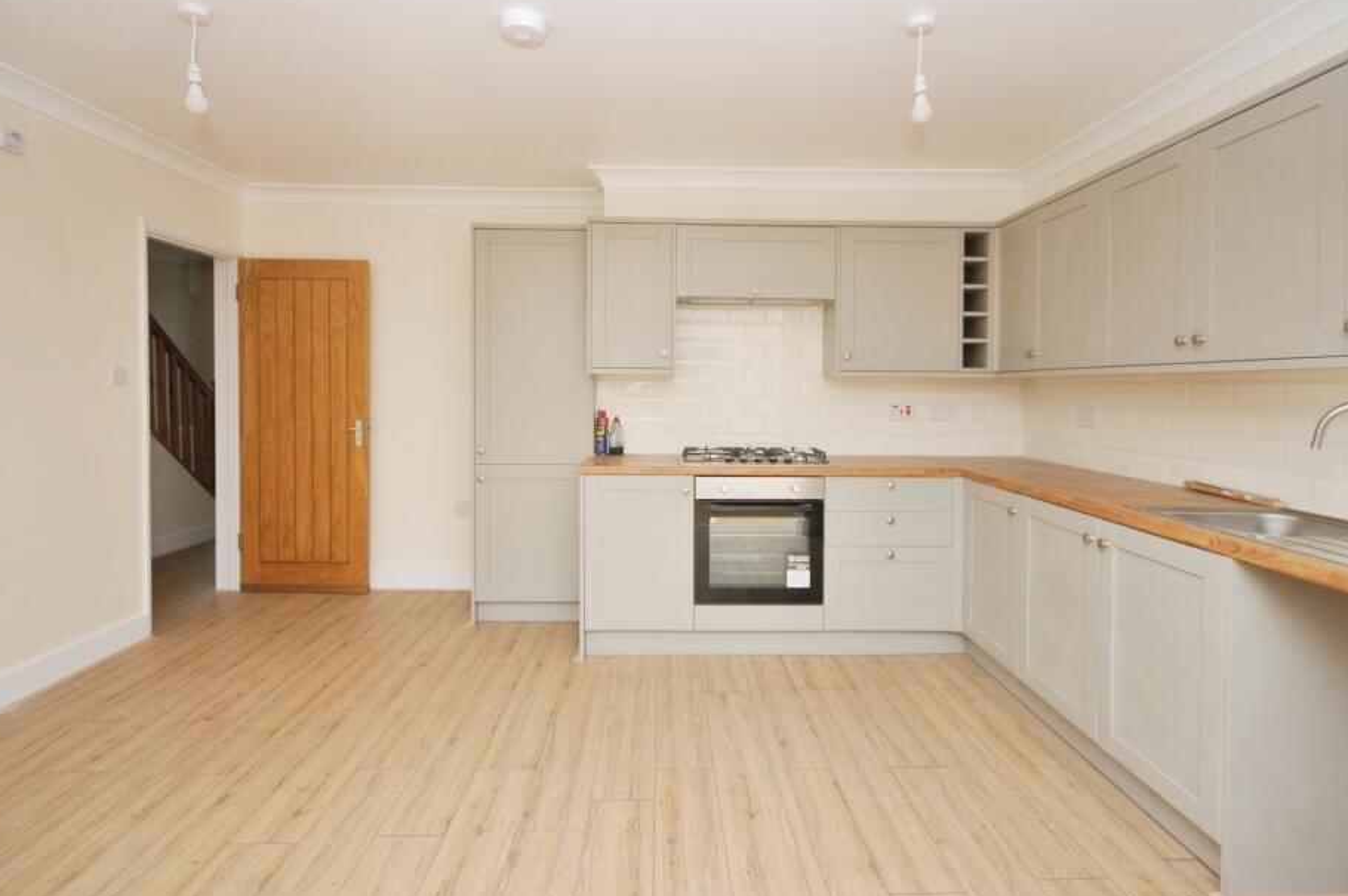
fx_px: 694
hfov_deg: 88.3
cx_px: 664
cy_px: 460
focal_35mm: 19
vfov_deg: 65.7
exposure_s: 1/60
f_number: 5
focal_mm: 11
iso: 200
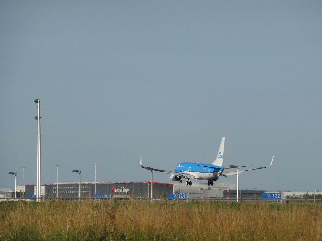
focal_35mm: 336
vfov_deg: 4.4
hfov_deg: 5.9
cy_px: 120
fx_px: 3125
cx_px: 161
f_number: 6.3
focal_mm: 60
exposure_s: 1/800
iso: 100
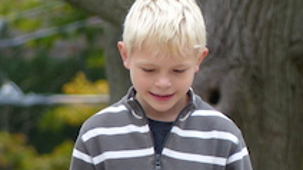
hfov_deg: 1.3
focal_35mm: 1646
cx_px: 2
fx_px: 13218
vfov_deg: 0.7
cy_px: 50
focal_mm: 108
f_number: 4
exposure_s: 1/200
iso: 100
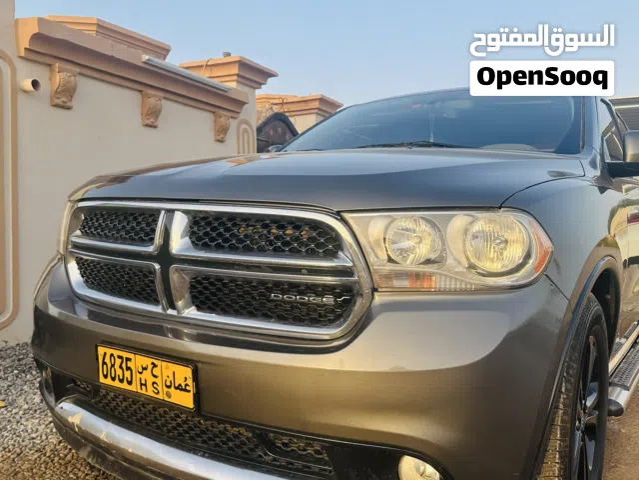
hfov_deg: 71.6
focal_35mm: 24
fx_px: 443
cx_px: 320
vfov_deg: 56.8
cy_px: 240
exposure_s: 1/962
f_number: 1.78
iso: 80
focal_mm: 6.86
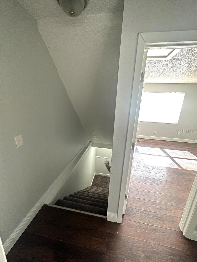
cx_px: 98
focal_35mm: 14
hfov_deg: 85.7
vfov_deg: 102.1
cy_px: 131
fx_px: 106
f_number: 2.2
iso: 250
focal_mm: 2.22
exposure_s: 1/99
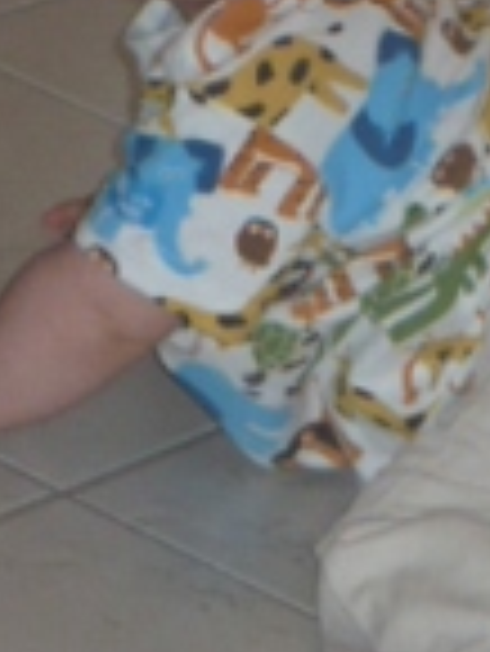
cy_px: 83
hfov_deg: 4.6
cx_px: 369
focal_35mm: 327
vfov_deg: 6.0
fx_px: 6163
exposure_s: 1/30
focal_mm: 9.9
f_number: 3.1
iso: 100
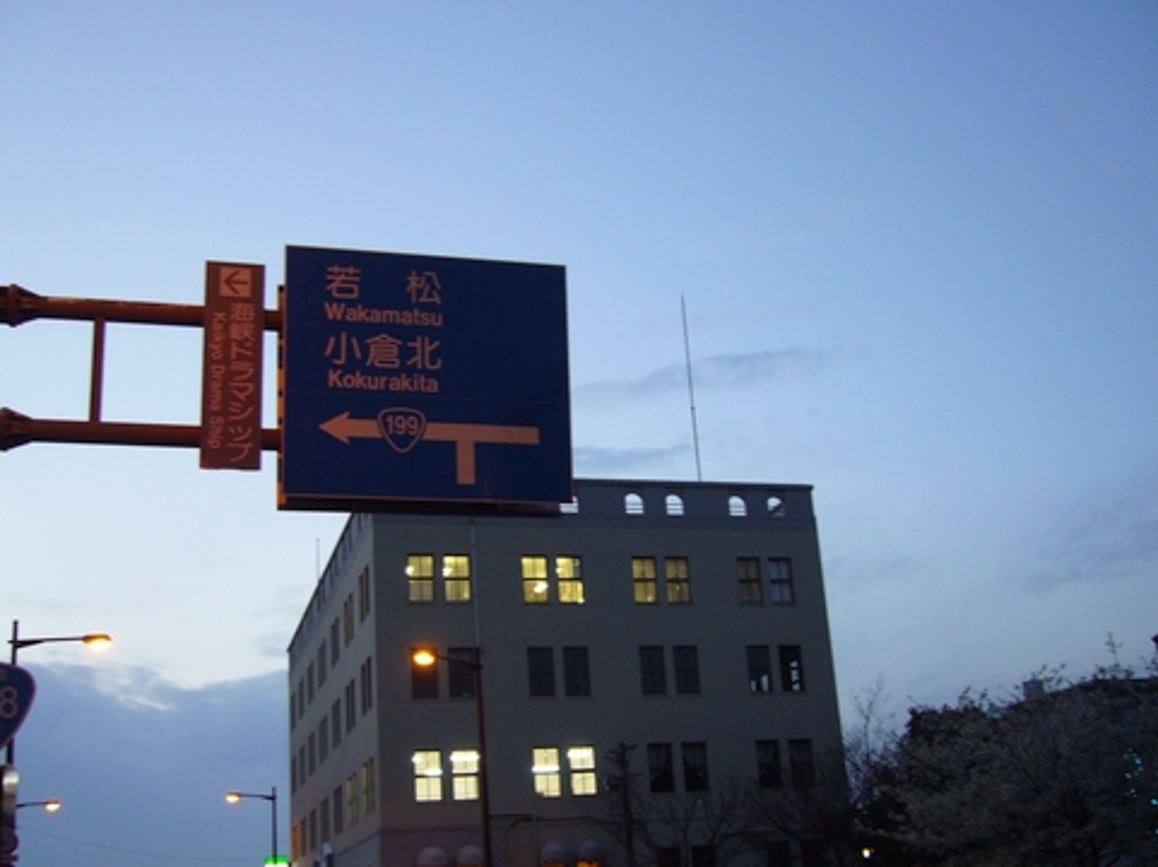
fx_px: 1371
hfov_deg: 45.8
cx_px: 540
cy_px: 465
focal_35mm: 41
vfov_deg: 35.1
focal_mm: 5.8
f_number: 2.8
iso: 100
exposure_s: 1/15
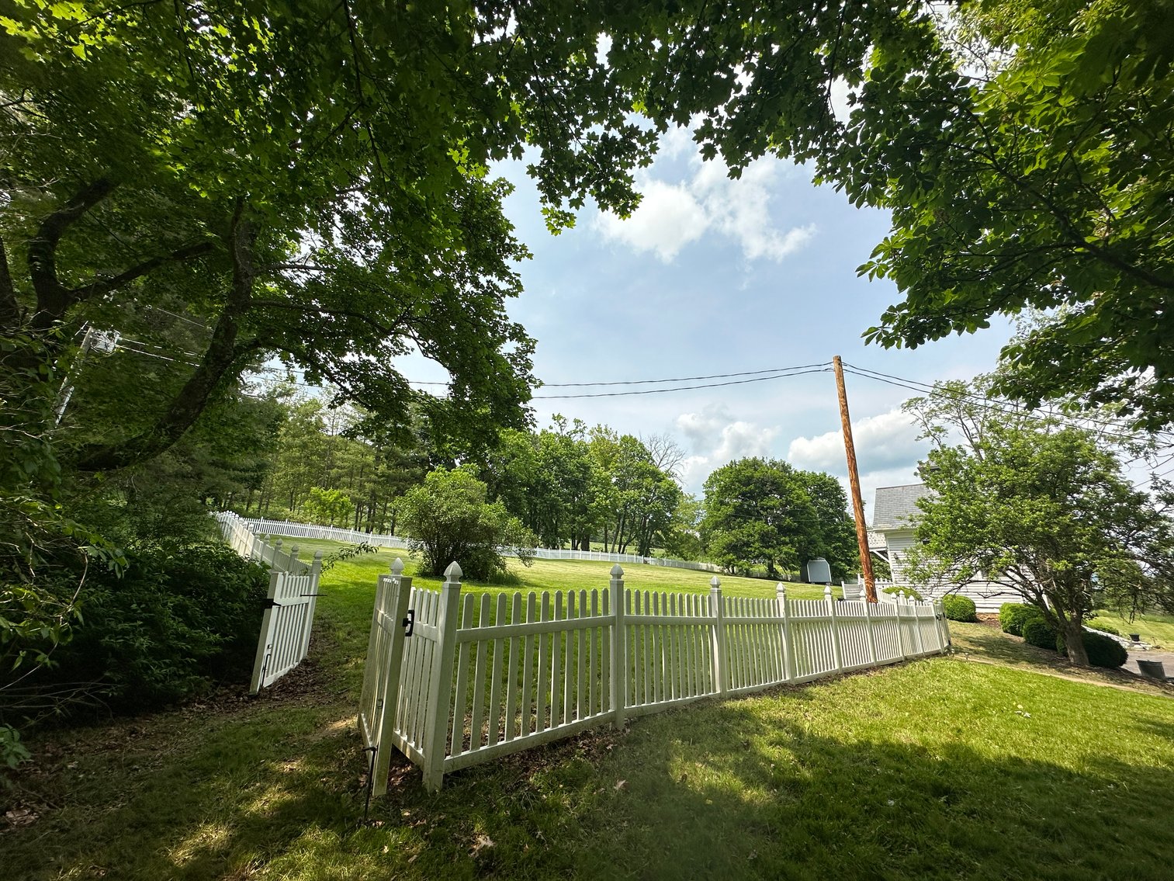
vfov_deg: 85.7
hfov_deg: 102.1
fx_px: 475
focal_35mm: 14
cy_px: 440
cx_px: 587
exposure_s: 1/2353
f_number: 2.2
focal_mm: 2.22
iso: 50
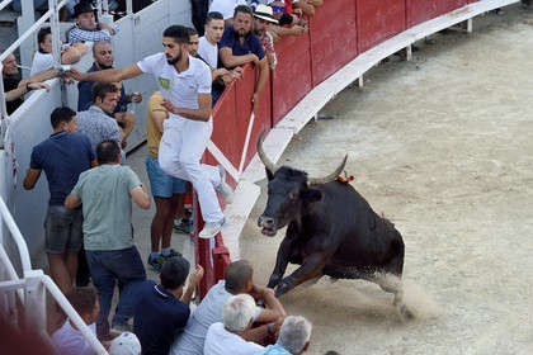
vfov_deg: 11.4
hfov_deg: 17.1
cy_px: 178
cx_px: 266
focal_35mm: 120
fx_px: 1777
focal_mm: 120
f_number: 4.5
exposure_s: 1/1000
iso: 800
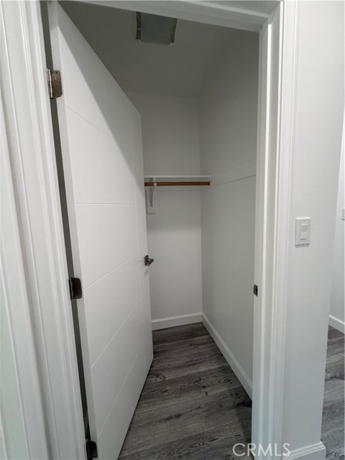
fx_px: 186
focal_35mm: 14
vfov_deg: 102.1
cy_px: 230
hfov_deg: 85.7
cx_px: 172
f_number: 2.2
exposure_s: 1/120
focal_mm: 2.22
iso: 320
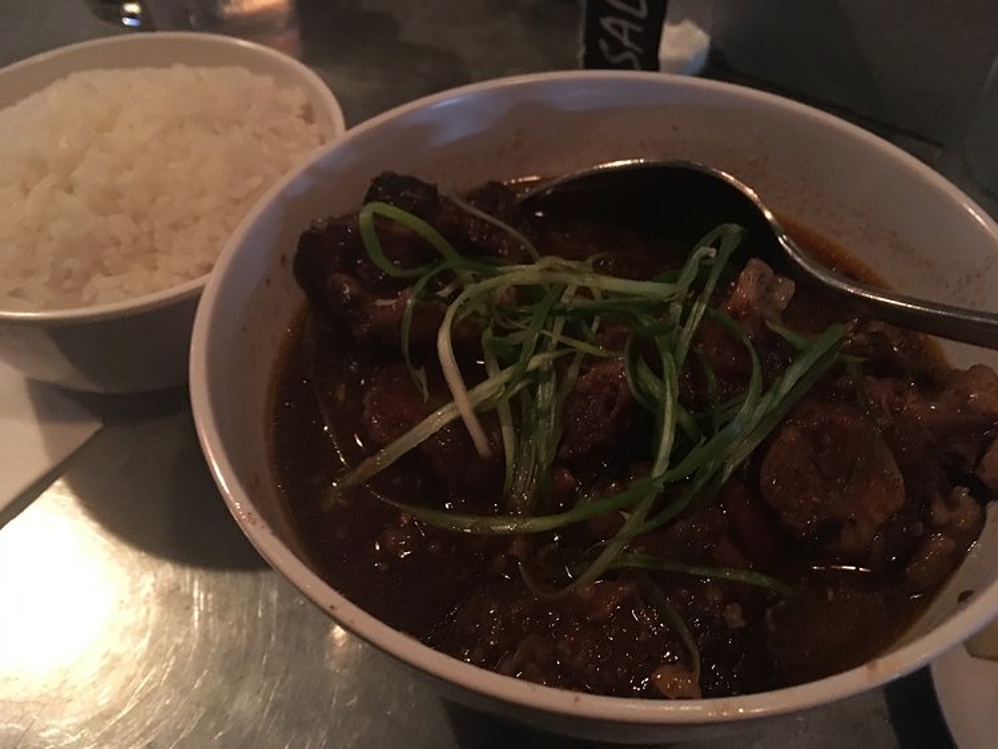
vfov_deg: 48.3
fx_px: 836
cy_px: 374
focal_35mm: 29
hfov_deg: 61.6
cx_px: 499
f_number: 2.2
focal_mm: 4.15
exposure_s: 1/15
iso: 800
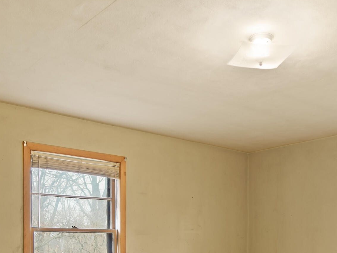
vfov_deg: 30.9
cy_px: 259
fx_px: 419
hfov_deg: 43.8
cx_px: 175
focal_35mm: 43
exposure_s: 1/8
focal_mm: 17
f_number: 2.8
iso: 400
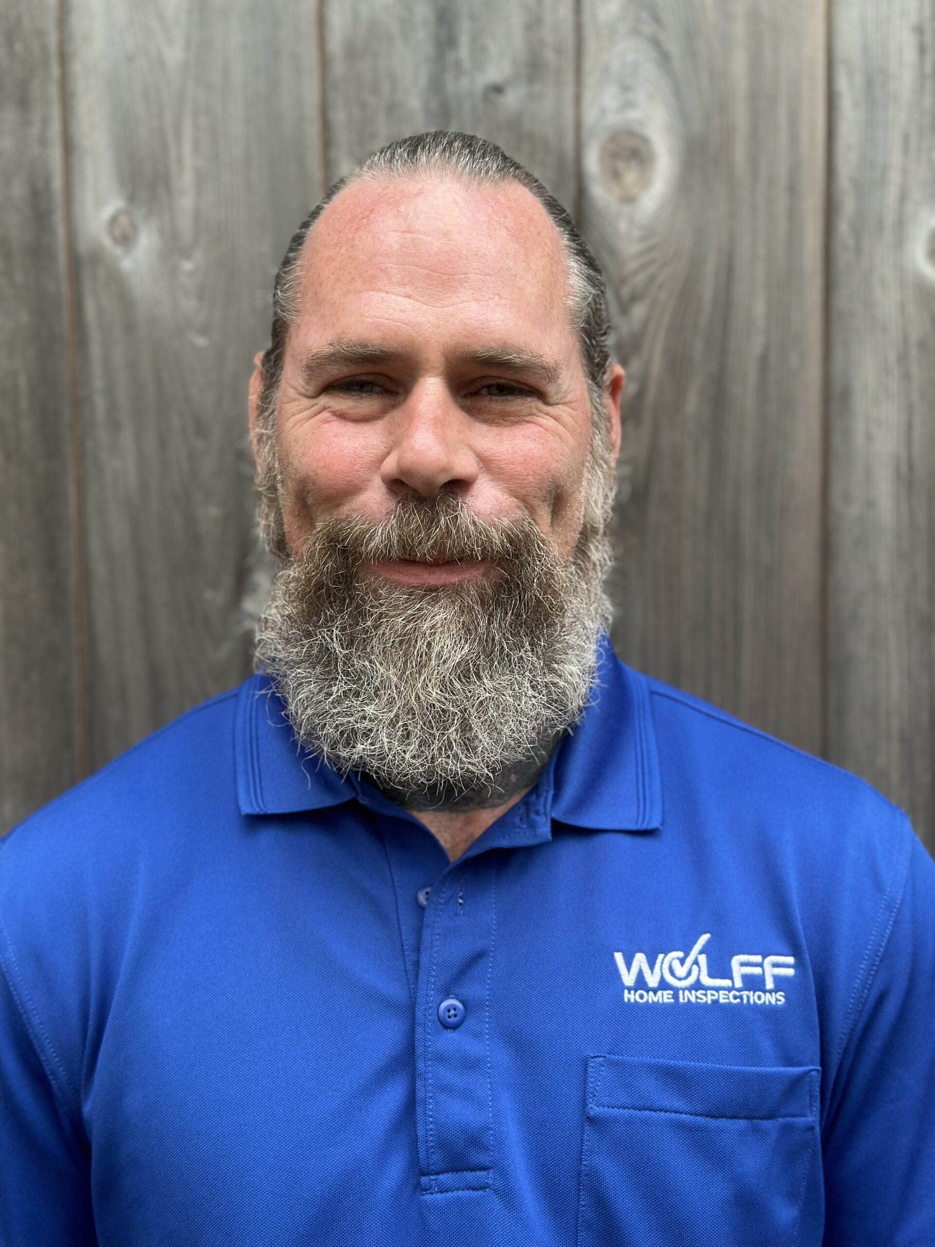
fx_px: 1729
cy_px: 624
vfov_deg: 39.7
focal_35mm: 48
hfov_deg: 30.3
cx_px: 468
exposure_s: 1/123
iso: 64
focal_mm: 6.86
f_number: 1.78
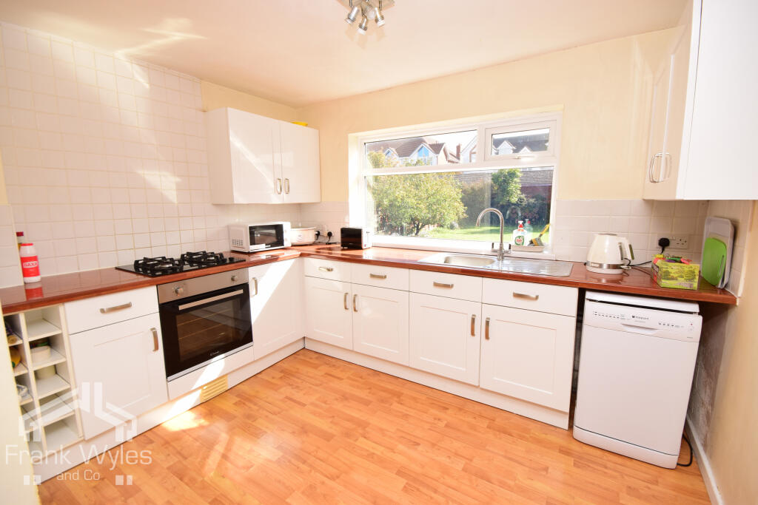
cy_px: 252
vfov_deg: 77.3
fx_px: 316
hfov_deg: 100.4
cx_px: 379
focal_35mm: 15
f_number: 11
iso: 320
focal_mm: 10
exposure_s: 1/100
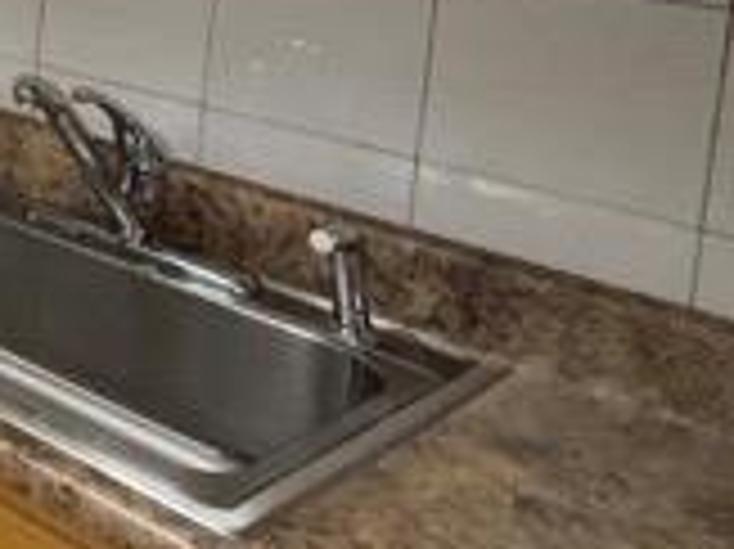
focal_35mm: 55
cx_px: -594
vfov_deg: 23.8
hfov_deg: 21.7
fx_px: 1165
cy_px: -140
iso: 250
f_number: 2.2
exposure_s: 1/60
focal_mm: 2.22
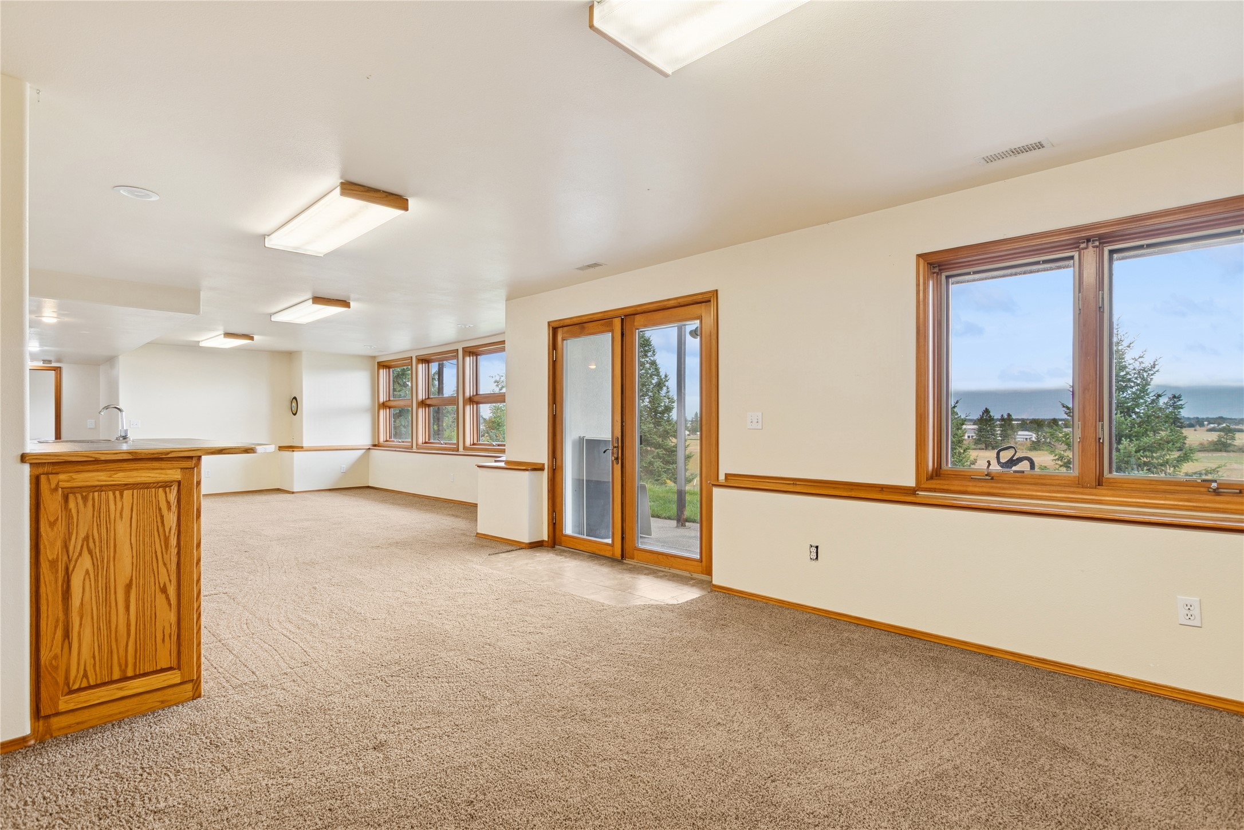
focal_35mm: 17
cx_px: 622
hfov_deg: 93.3
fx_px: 587
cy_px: 415
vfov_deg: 70.4
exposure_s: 1/40
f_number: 6.3
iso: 100
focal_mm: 11.5
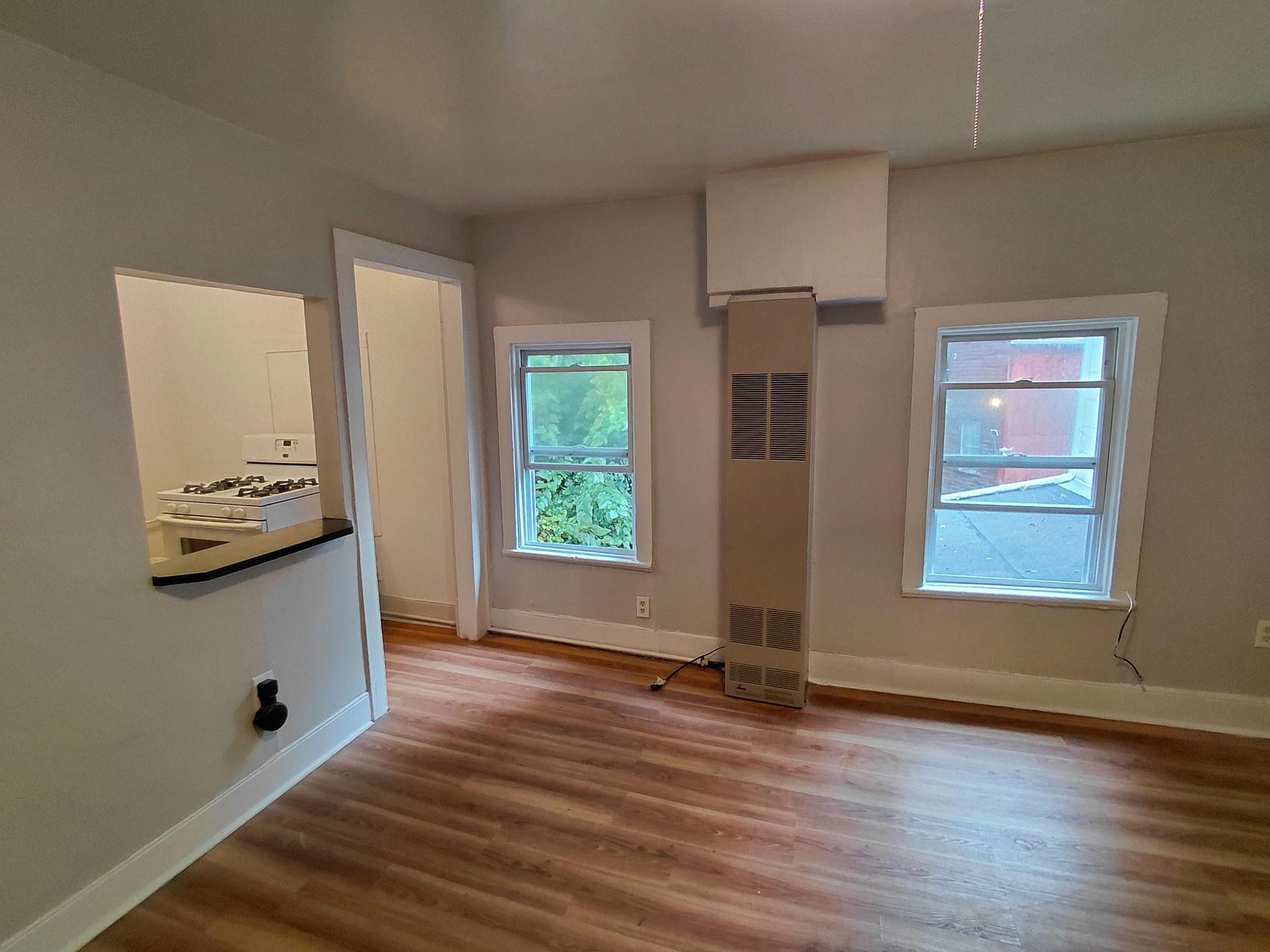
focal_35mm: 17
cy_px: 470
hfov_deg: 91.0
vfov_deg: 74.7
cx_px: 636
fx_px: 624
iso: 200
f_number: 2.2
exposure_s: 1/60
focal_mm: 1.64
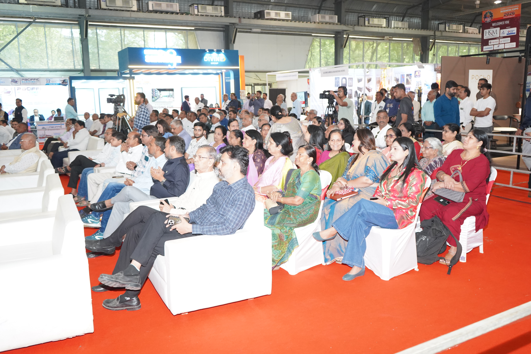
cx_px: 266
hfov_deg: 60.3
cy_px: 177
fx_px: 457
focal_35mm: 31
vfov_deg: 42.3
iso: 4000
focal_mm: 31
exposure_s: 1/160
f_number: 4
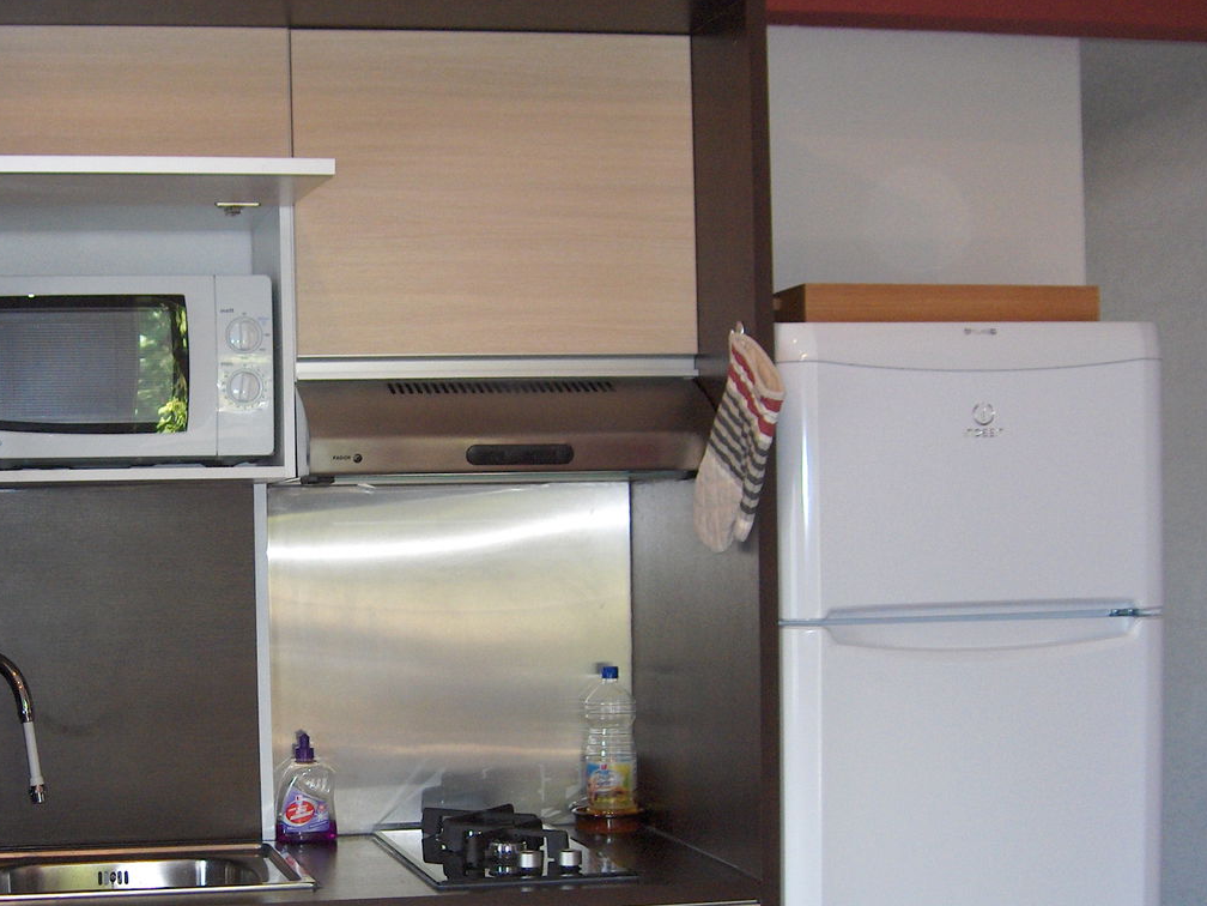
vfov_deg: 23.5
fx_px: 2162
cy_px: 611
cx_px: 310
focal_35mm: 62
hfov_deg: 30.7
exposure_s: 1/60
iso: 100
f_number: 2.8
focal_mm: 8
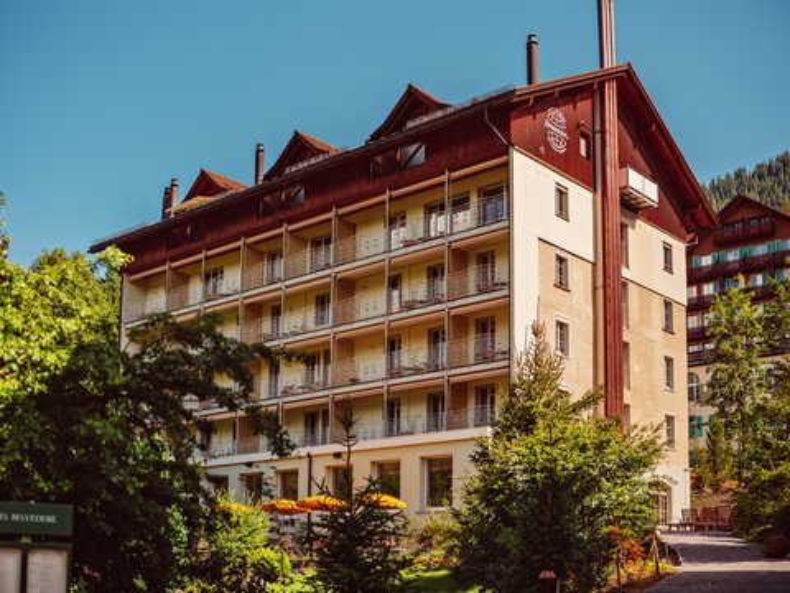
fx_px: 1004
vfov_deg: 32.9
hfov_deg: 42.9
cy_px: 296
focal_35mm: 44
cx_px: 395
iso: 80
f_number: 2.8
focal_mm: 55
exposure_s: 1/1600
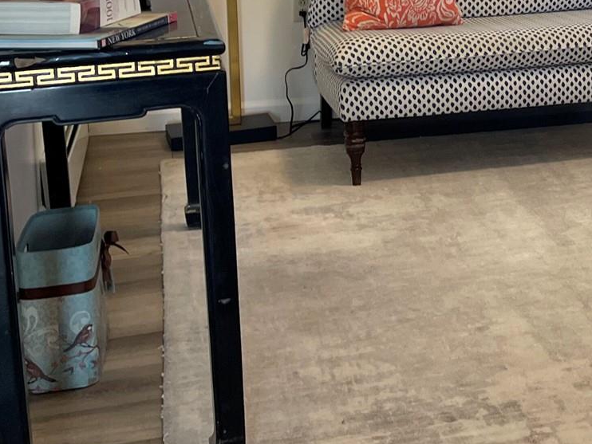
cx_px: 701
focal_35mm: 69
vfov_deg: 20.5
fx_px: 1180
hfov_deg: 25.4
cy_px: -21
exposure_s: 1/60
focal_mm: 5.1
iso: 80
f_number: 1.6
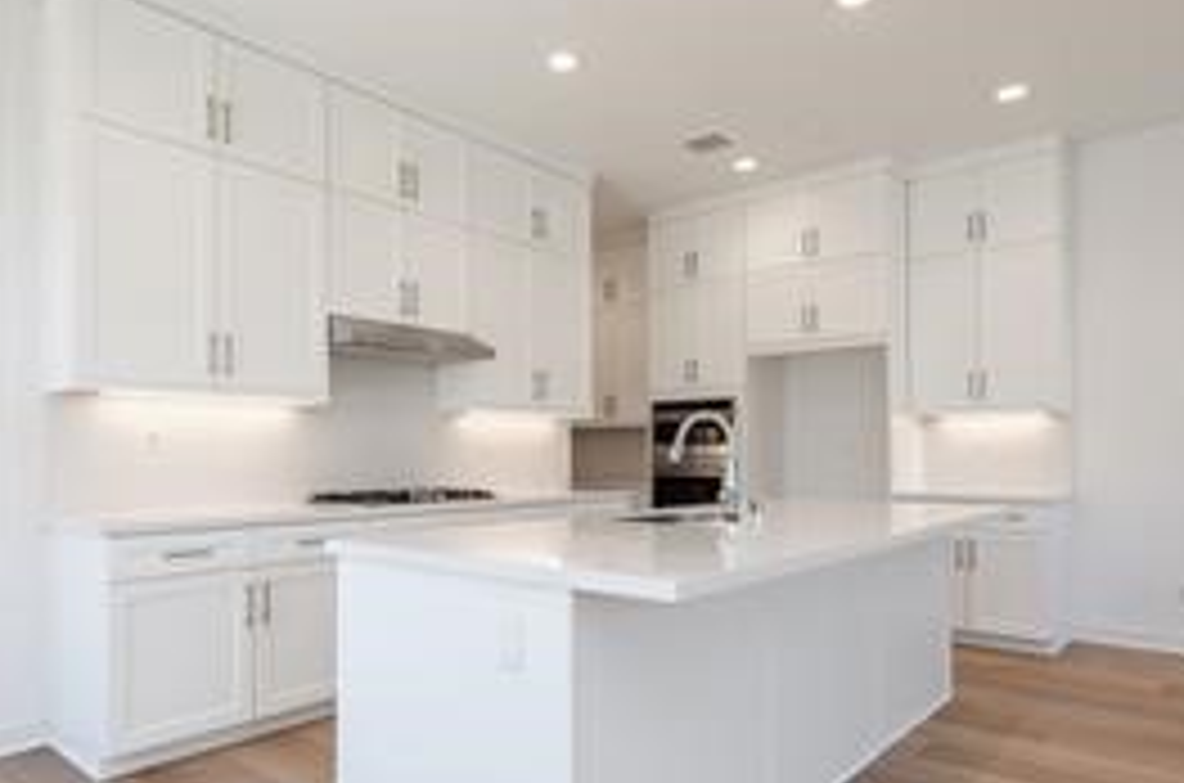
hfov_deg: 73.8
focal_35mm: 24
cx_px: 572
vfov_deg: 52.6
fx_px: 787
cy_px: 457
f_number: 5.6
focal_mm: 14
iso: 200
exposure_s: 1/125
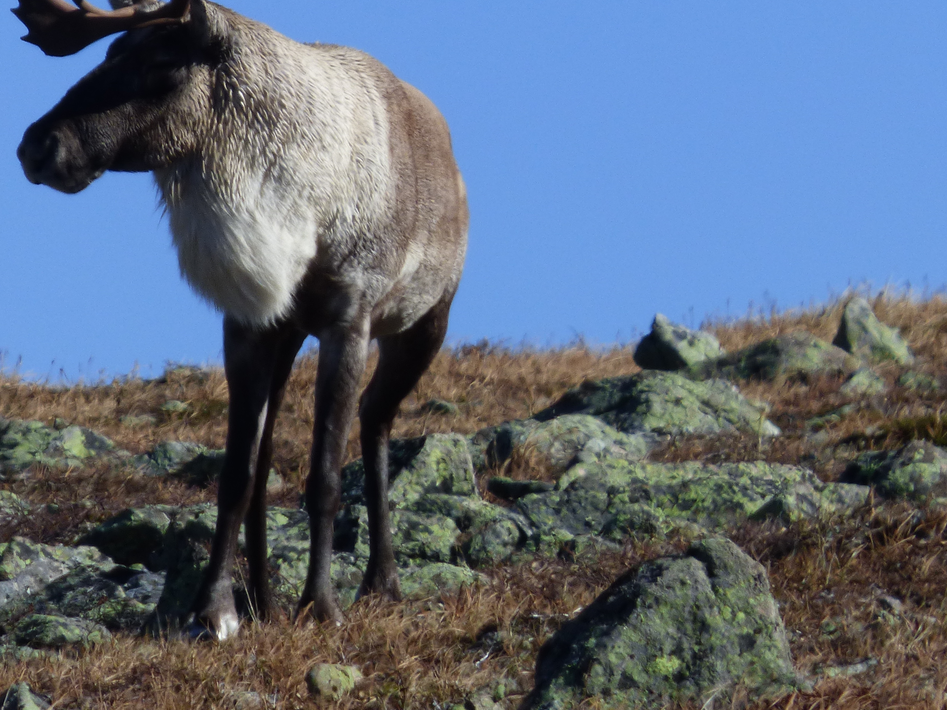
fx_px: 49868
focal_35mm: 1823
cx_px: 276
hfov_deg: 1.1
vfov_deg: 0.8
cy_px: 98
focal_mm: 160.35
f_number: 5.6
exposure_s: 1/800
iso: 100
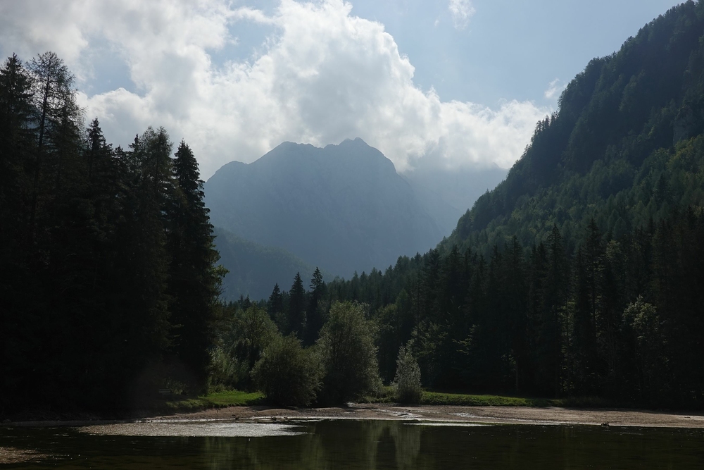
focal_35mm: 44
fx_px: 861
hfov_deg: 44.5
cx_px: 352
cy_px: 235
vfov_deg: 30.5
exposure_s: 1/800
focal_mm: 16.21
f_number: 9
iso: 125
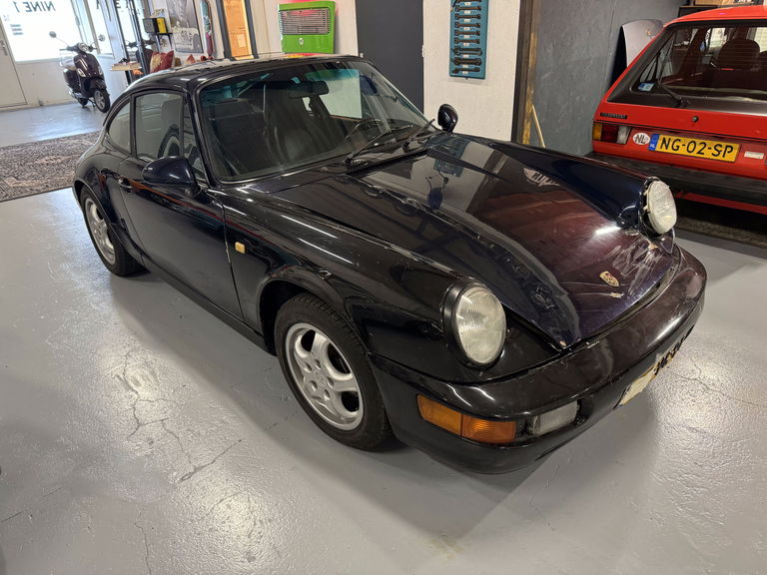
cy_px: 288
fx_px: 532
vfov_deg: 56.8
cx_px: 384
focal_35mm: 24
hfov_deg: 71.6
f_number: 1.78
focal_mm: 6.76
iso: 500
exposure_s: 1/50
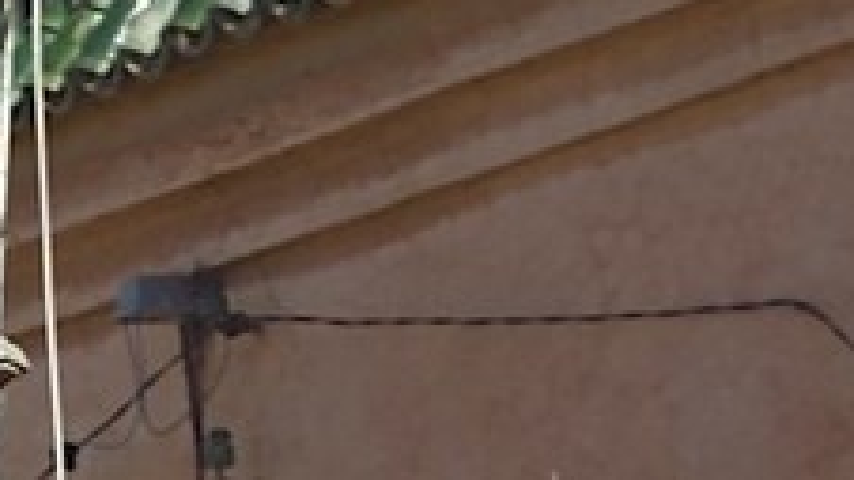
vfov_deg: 2.8
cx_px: -2139
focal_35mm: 424
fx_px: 9599
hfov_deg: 4.8
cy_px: 1363
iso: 200
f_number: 5
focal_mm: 38
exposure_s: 1/2500
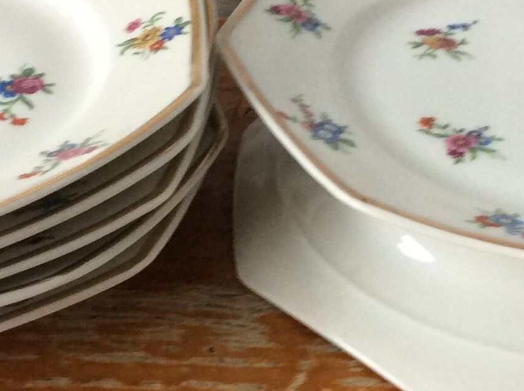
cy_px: 206
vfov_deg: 15.1
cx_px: 225
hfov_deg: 20.0
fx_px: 1481
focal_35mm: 98
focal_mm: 3.3
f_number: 2.4
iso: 64
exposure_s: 1/25
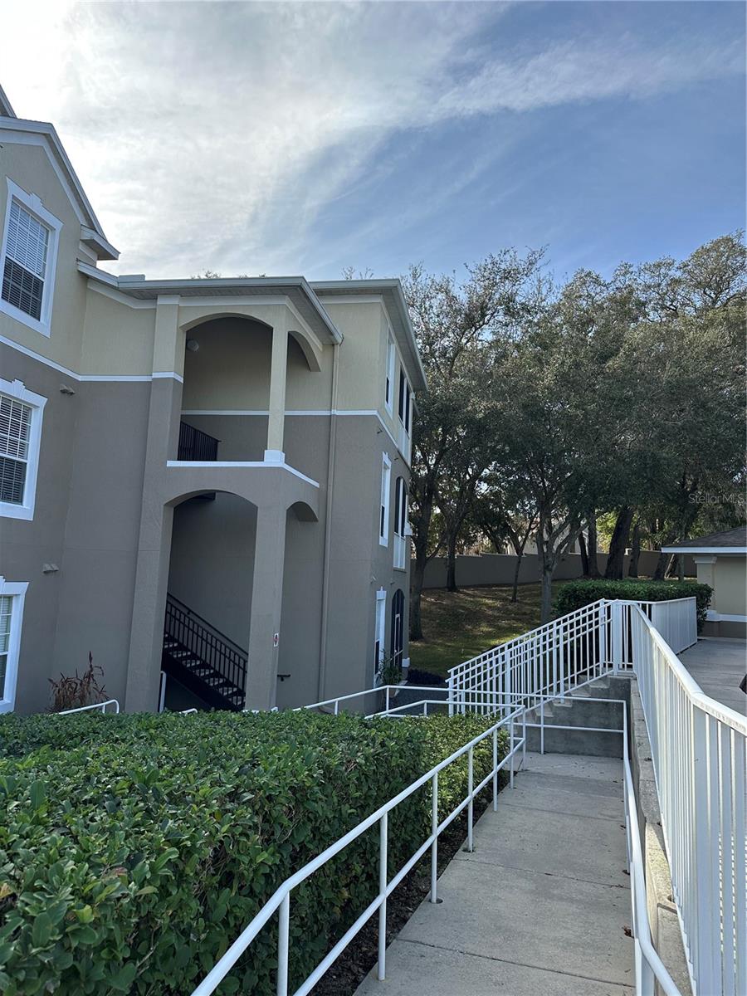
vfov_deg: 71.6
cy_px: 498
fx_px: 691
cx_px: 374
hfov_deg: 56.8
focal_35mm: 24
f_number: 1.78
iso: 80
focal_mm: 6.86
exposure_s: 1/2660
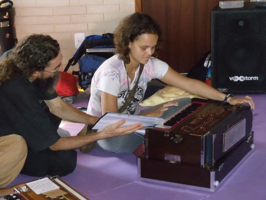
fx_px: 868
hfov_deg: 17.4
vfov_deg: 13.1
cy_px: 100
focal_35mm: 113
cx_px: 133
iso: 1600
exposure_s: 1/30
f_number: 4.8
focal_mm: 15.35
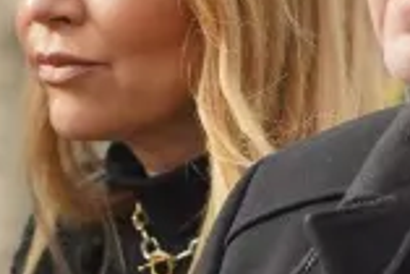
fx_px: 7295
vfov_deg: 2.2
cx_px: 457
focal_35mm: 640
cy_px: 82
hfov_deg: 3.2
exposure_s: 1/3200
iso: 1000
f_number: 3.2
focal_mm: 88
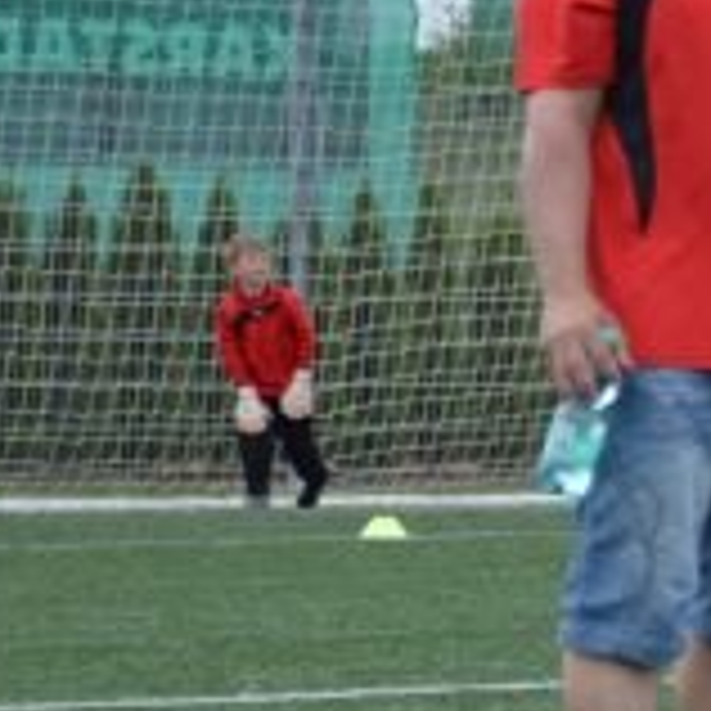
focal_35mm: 460
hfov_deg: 3.8
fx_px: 10680
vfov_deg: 3.8
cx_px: 1287
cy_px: 304
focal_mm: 95
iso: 400
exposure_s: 1/1250
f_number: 5.6
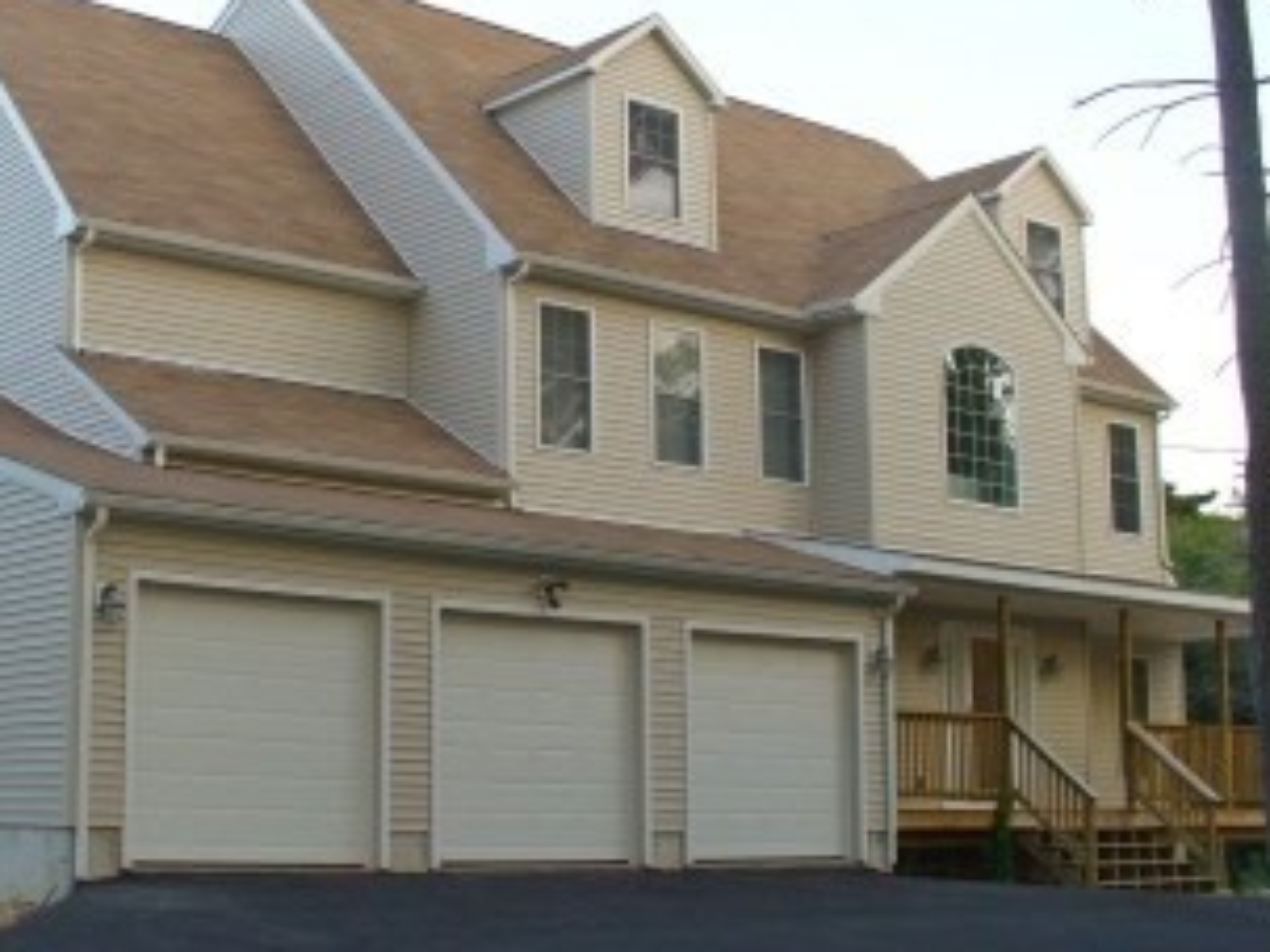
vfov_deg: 26.5
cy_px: 457
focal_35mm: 55
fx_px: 2017
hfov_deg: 34.7
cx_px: 465
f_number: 2.8
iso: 80
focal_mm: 6.1
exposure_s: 1/100
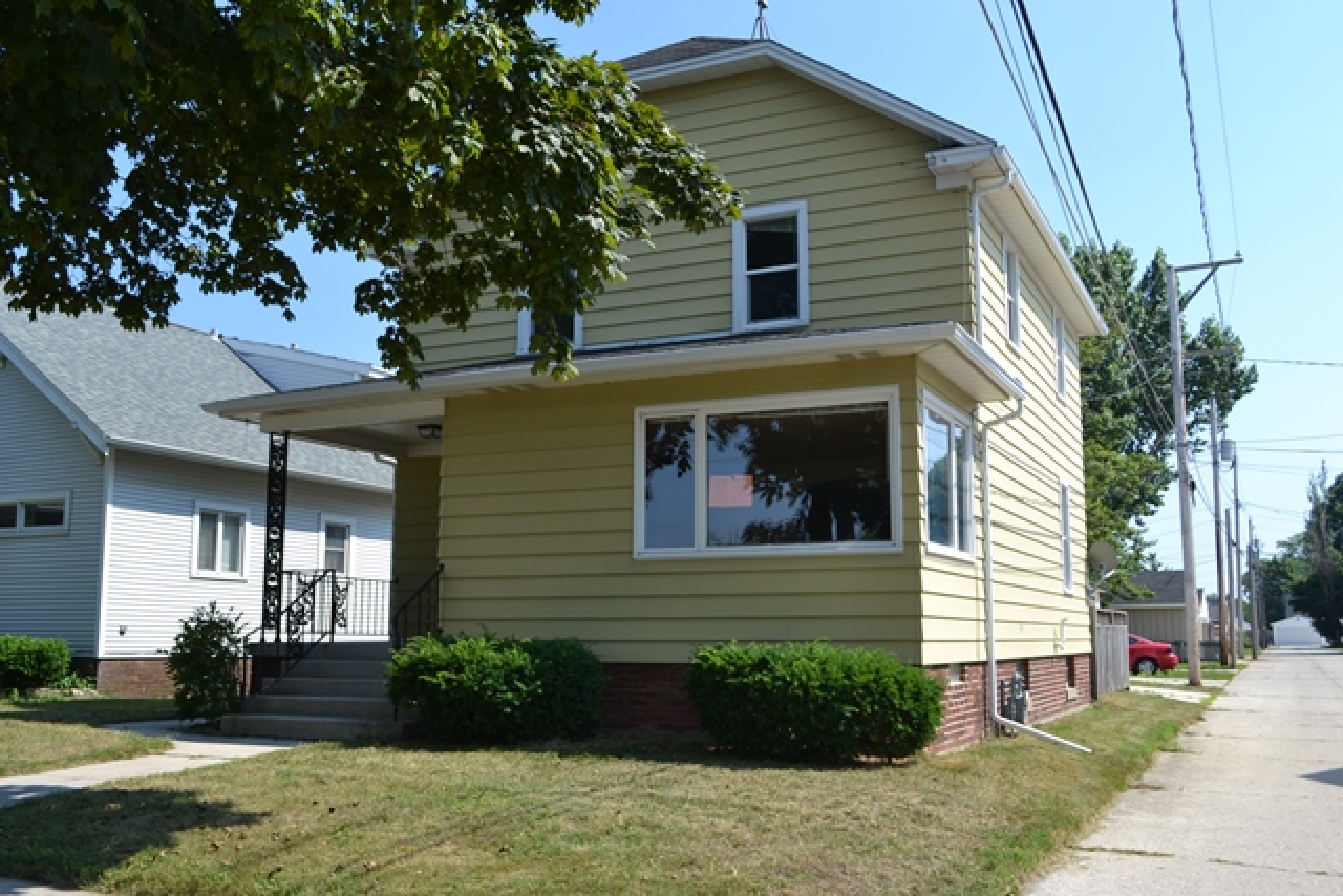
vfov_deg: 40.0
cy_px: 448
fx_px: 1231
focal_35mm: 33
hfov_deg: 57.2
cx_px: 672
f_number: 7.1
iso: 100
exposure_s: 1/200
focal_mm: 22
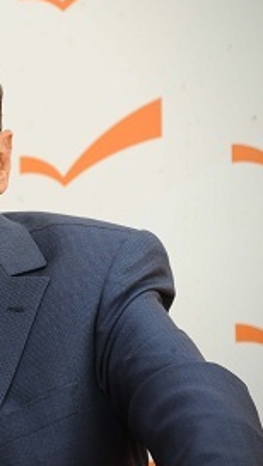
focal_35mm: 483
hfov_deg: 2.5
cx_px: -89
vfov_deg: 4.5
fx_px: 5975
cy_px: 230
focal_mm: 300
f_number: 7.1
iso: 2500
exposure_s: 1/250
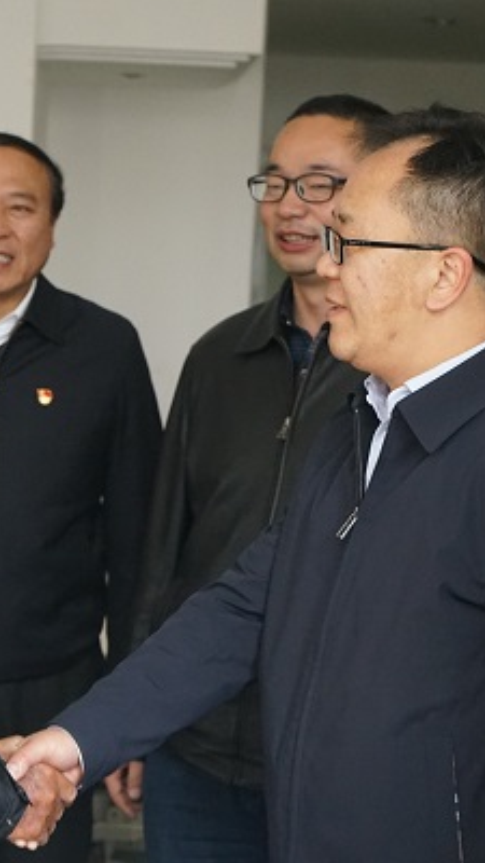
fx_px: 2012
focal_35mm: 88
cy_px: 485
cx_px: -63
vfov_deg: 24.2
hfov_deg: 13.4
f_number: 4.5
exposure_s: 1/160
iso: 4000
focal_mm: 48
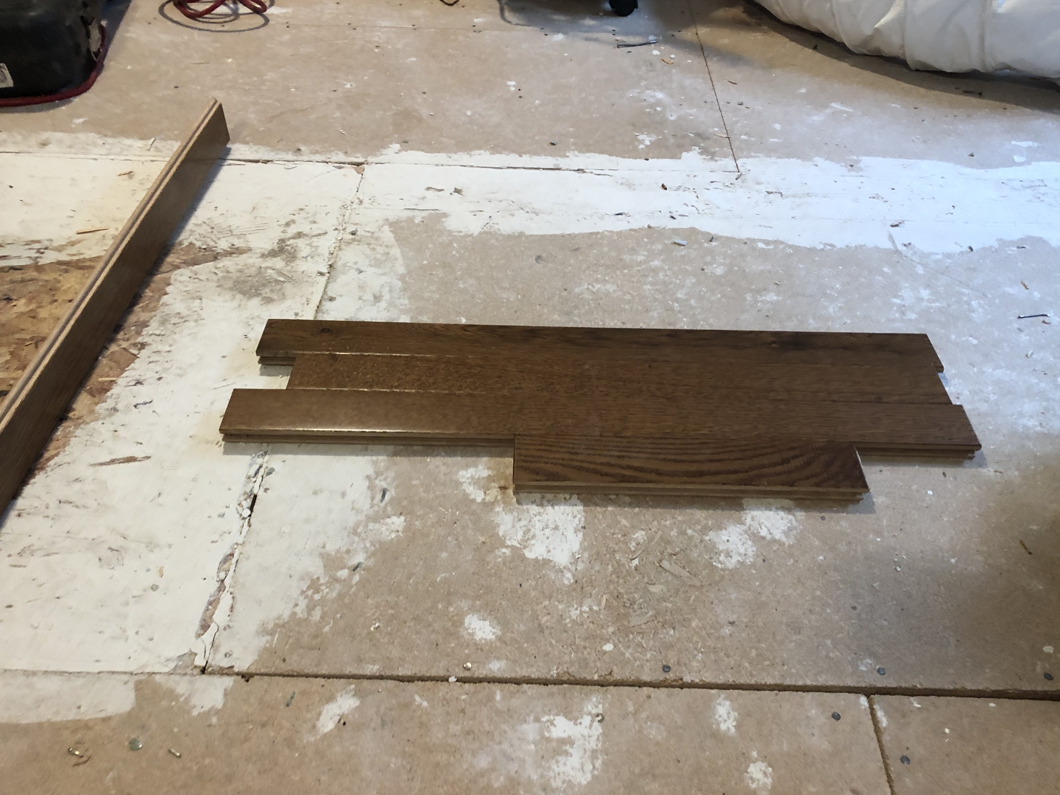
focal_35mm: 31
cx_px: 542
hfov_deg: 58.3
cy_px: 390
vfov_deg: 45.4
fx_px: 949
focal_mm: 3.99
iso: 50
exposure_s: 1/15
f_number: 1.8
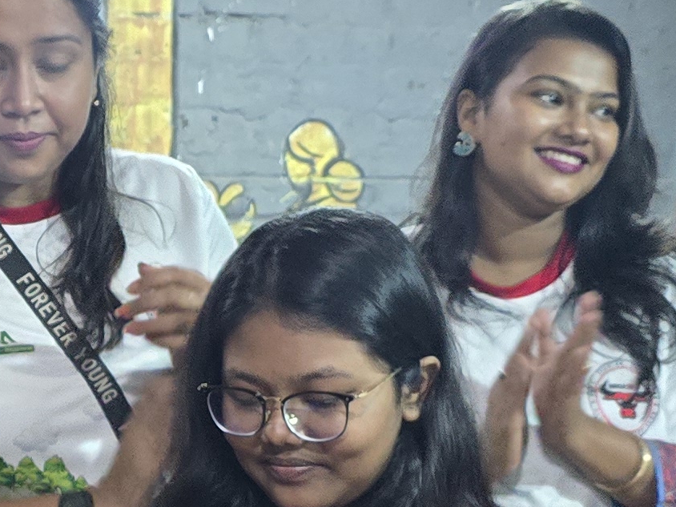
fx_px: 2129
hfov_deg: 17.4
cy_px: 545
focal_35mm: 109
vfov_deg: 13.3
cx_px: -63
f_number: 1.7
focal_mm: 6.3
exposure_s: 1/50
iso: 1250
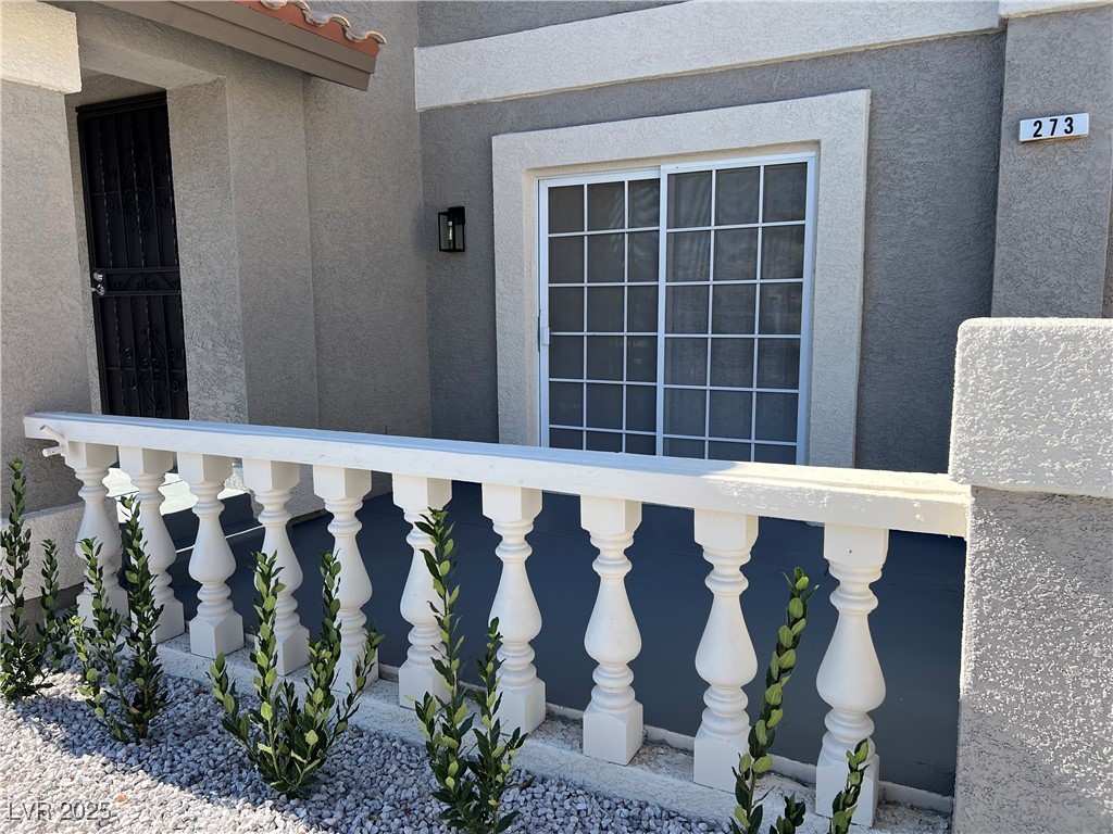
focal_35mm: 26
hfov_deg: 67.3
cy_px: 417
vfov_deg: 53.1
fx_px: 836
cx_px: 556
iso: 50
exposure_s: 1/1511
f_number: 1.5
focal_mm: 5.7
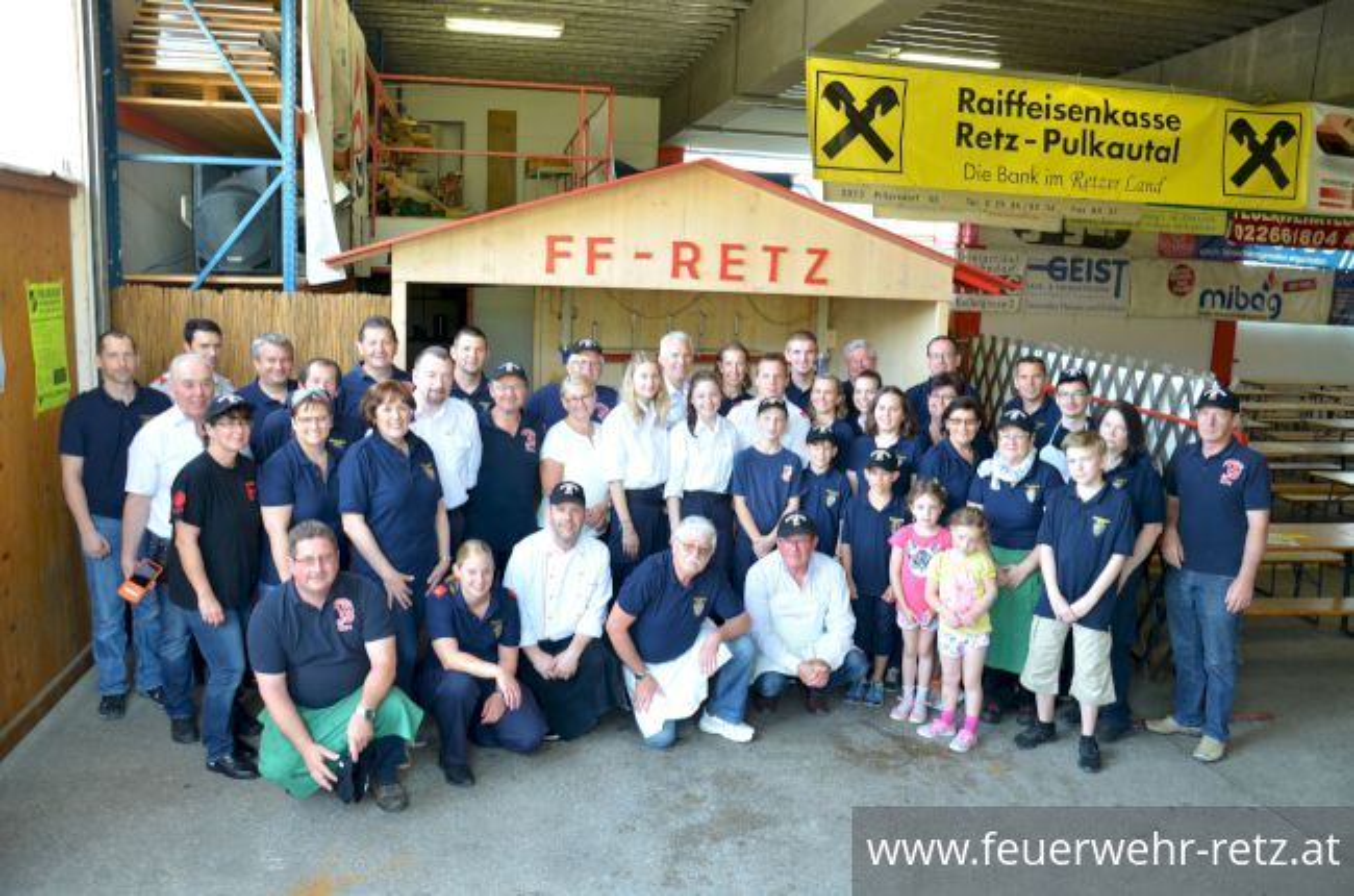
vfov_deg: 47.7
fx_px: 1013
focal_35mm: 27
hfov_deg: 67.5
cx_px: 677
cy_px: 448
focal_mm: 18
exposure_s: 1/60
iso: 720
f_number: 4
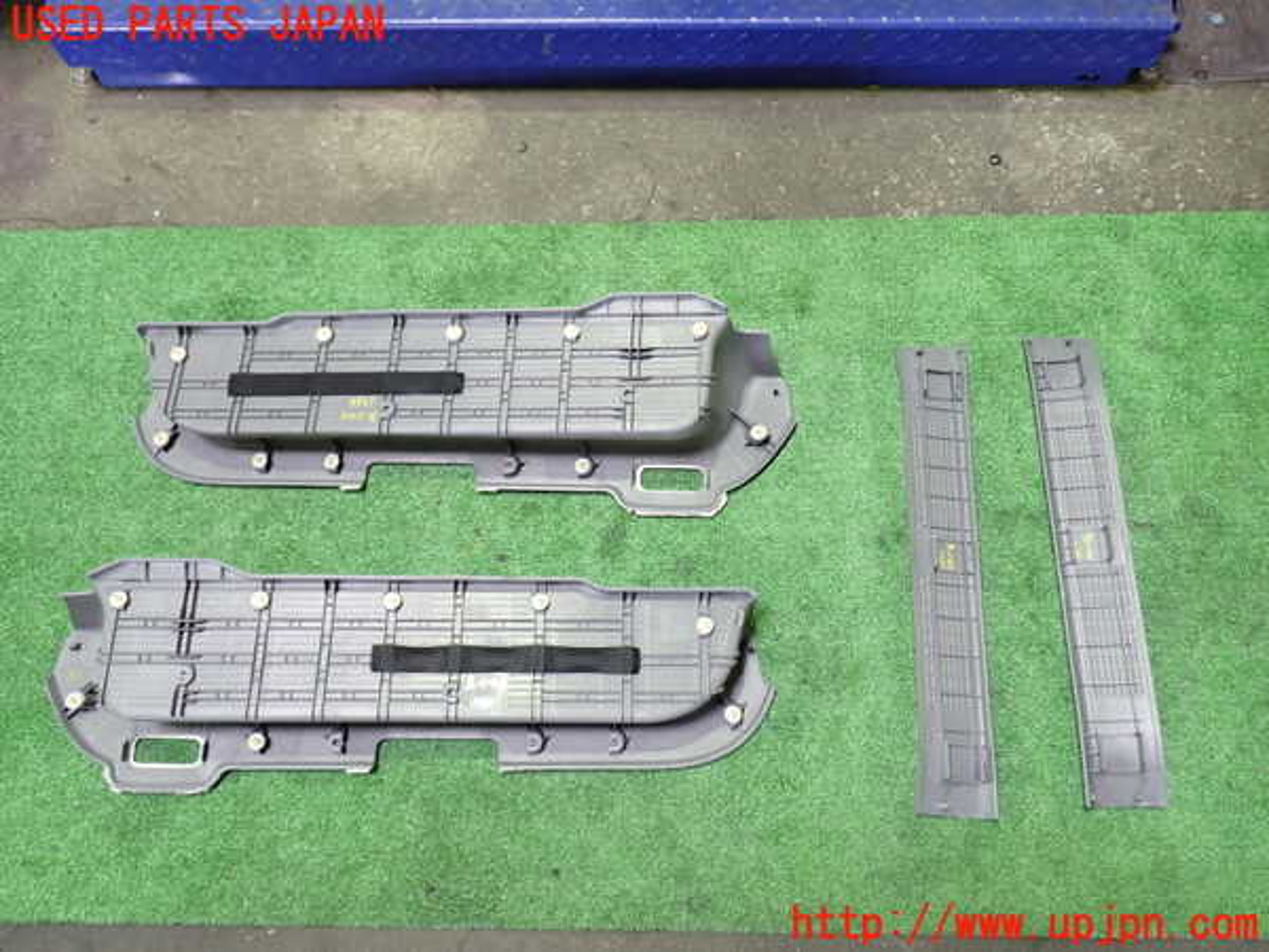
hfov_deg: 60.0
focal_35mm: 30
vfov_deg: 46.8
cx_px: 634
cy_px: 476
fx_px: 1100
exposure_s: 1/30
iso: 500
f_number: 2.3
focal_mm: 5.4
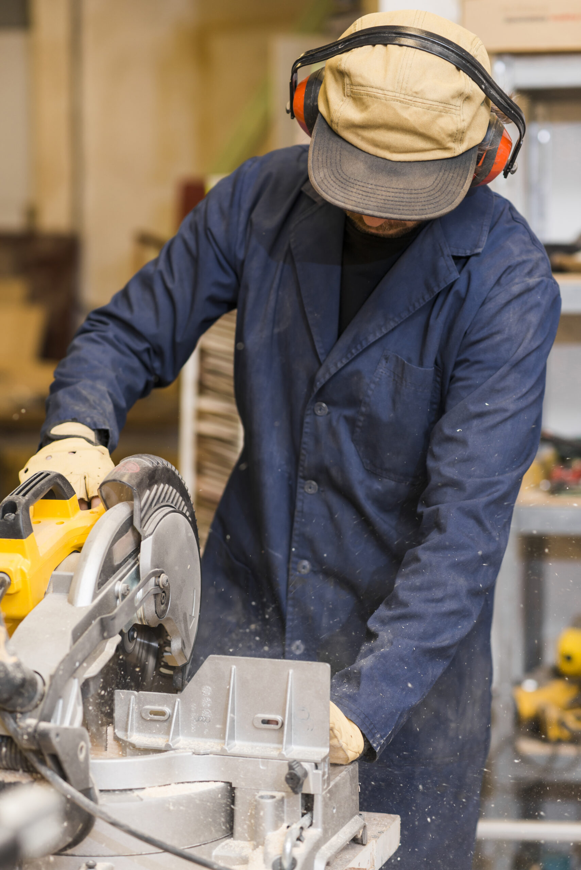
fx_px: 2056
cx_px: 290
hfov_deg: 16.1
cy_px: 435
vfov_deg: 23.9
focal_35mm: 85
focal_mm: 85
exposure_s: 1/160
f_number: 2.8
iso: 320
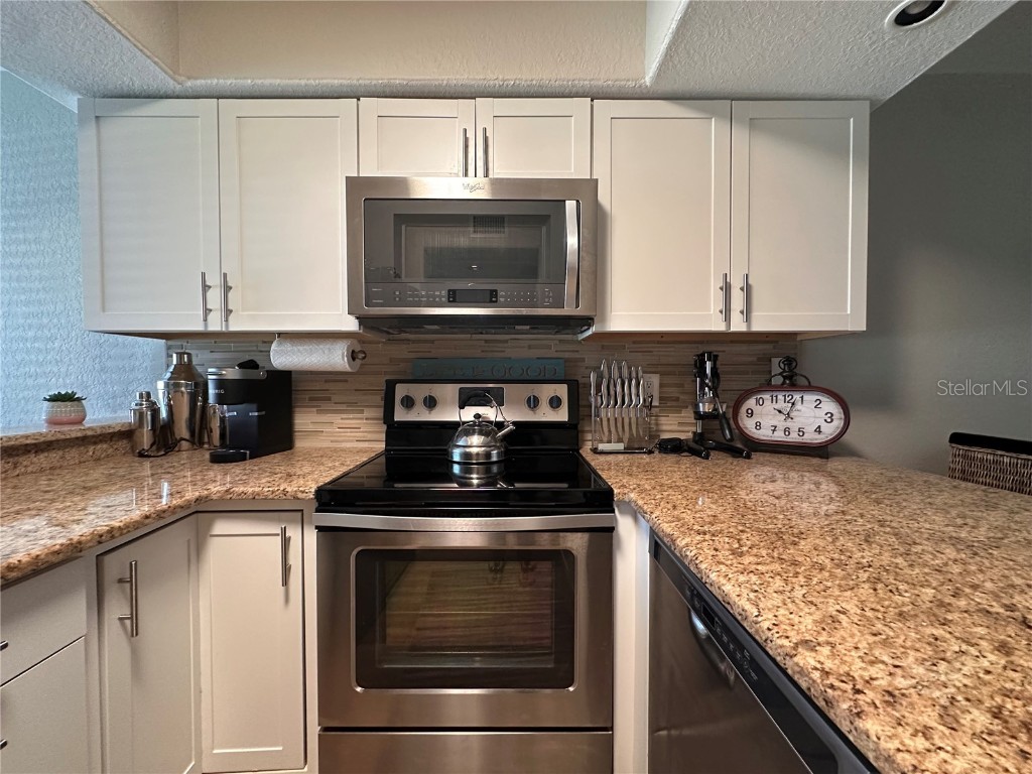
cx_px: 516
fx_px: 417
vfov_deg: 85.7
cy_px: 387
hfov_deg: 102.1
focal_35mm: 14
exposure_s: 1/60
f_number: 2.2
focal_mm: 2.22
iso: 500
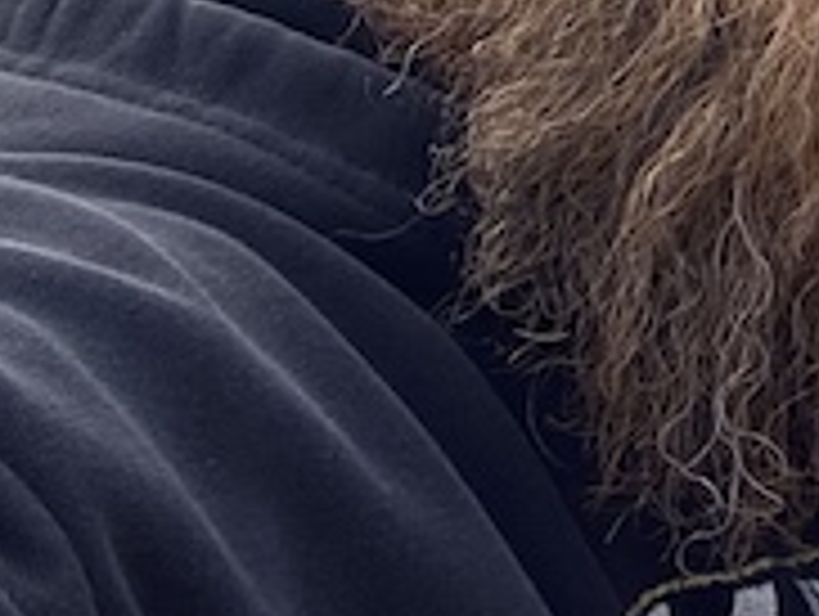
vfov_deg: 10.9
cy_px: -497
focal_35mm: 127
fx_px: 3009
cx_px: 1422
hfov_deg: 14.0
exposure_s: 1/128
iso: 25
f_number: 2.2
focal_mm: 2.71
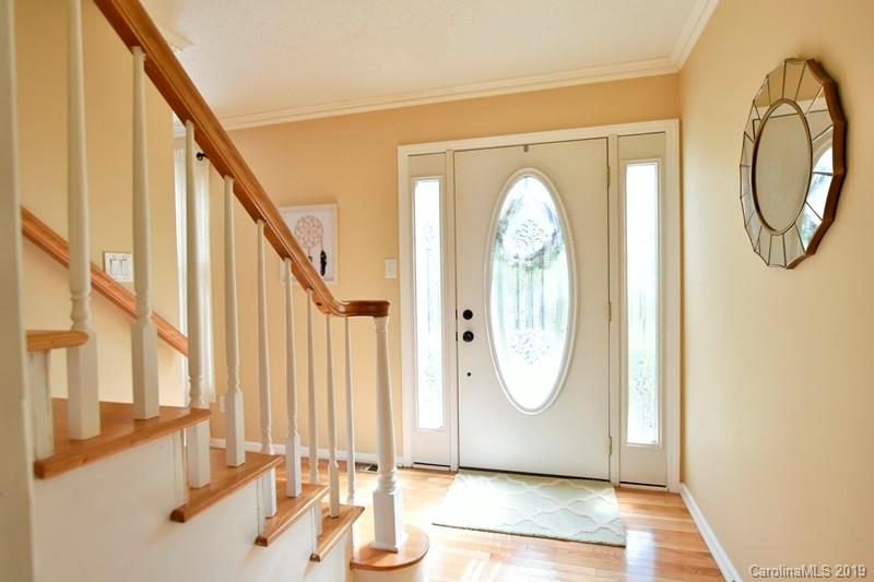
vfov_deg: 67.4
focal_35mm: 18
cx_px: 437
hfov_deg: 90.0
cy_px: 291
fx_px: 437
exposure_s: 1/200
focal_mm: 12
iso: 640
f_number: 3.5
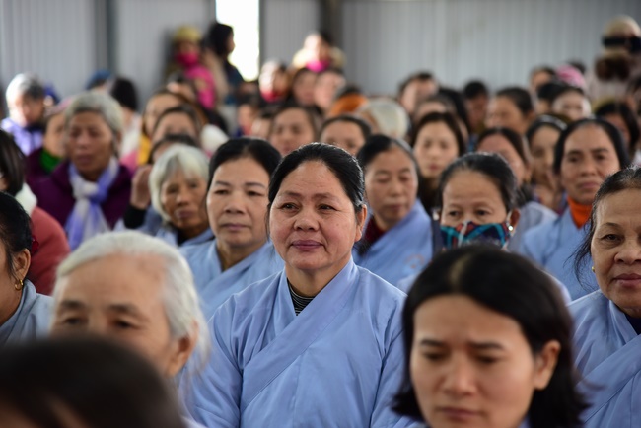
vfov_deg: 11.4
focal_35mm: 120
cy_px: 214
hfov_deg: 17.1
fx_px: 2138
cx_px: 320
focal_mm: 120
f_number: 4
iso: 1250
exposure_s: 1/80
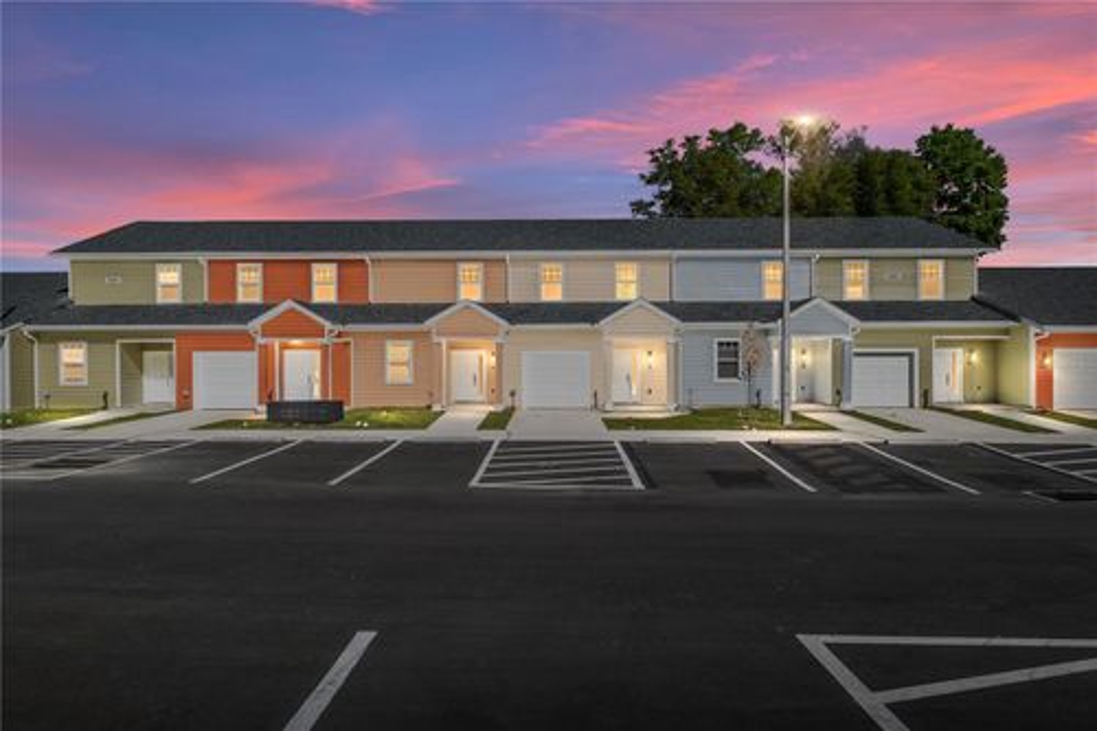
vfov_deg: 57.2
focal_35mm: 22
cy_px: 366
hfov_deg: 78.6
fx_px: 670
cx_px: 548
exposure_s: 1/2000
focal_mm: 22
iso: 320
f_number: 7.1
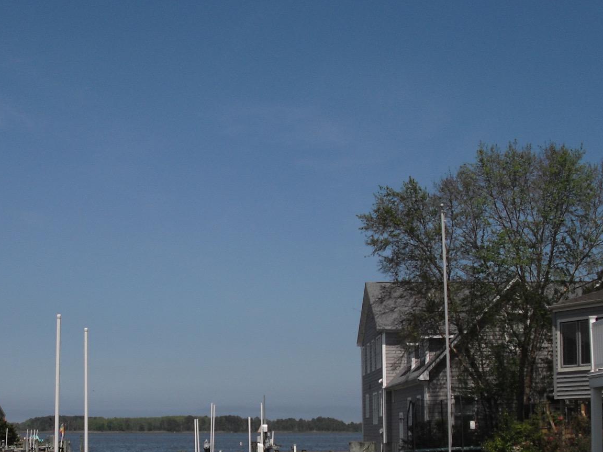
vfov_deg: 22.7
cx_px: 204
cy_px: 341
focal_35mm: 64
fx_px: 1115
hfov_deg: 30.1
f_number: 7.8
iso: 64
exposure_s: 1/400
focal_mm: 6.3
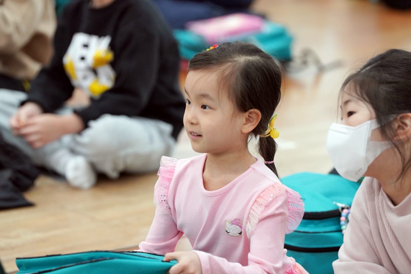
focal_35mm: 200
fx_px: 2283
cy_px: 137
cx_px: 206
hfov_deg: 10.3
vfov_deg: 6.9
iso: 3200
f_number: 4
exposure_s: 1/250
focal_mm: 200
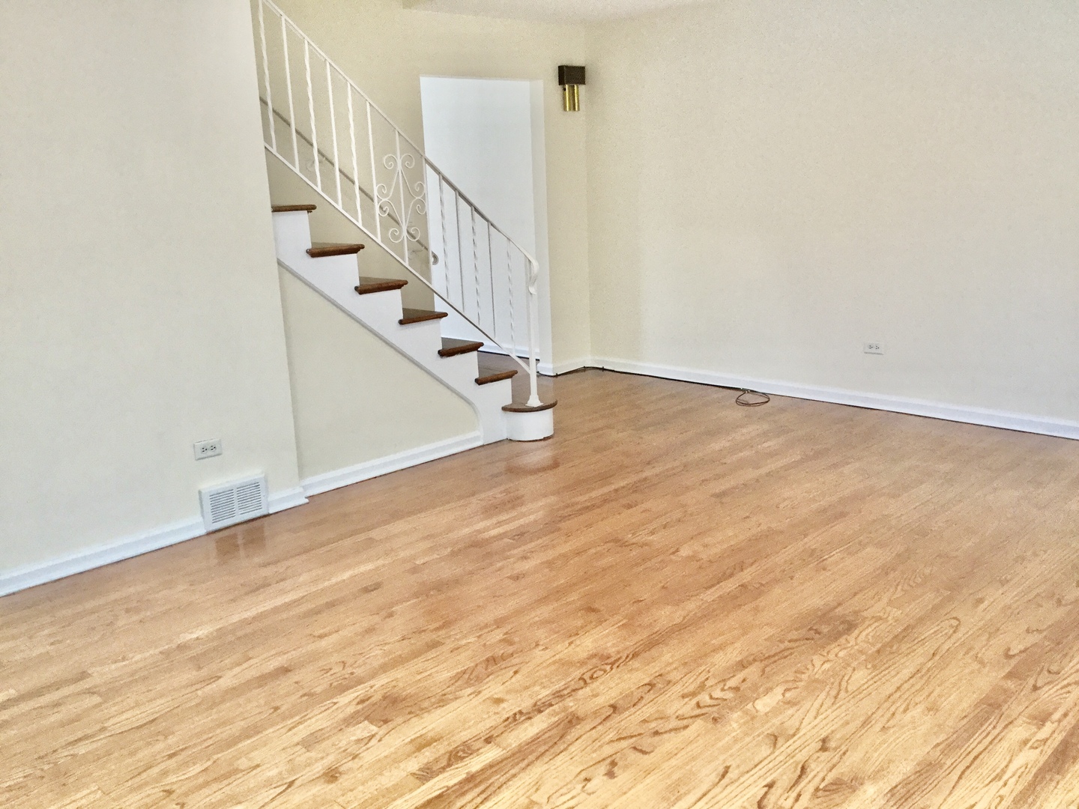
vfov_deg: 45.4
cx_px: 540
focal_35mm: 31
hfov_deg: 58.4
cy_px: 404
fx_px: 966
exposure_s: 1/30
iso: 80
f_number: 2.4
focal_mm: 3.3
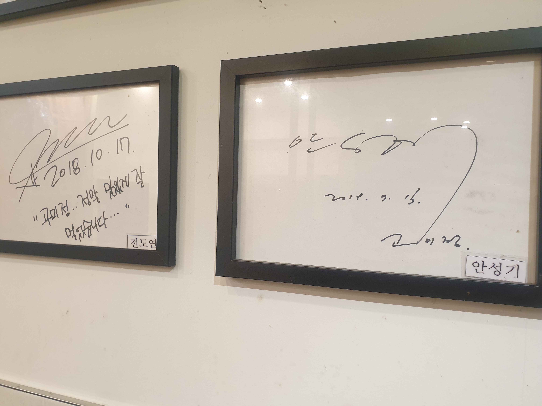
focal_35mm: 26
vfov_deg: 53.1
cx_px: 271
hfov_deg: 67.3
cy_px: 203
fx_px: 407
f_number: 2.4
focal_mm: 4.3
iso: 320
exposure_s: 1/40
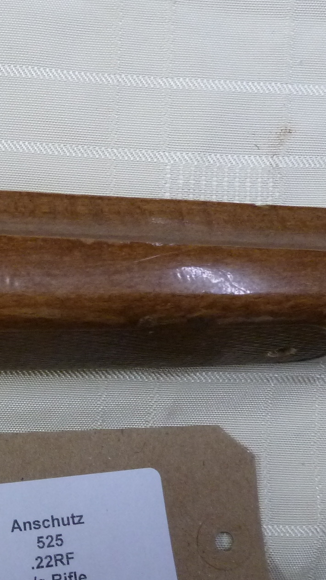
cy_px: 376
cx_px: -21
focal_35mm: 55
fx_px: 845
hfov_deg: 20.9
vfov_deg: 37.5
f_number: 3.3
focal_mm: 4.1
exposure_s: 1/30
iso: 320
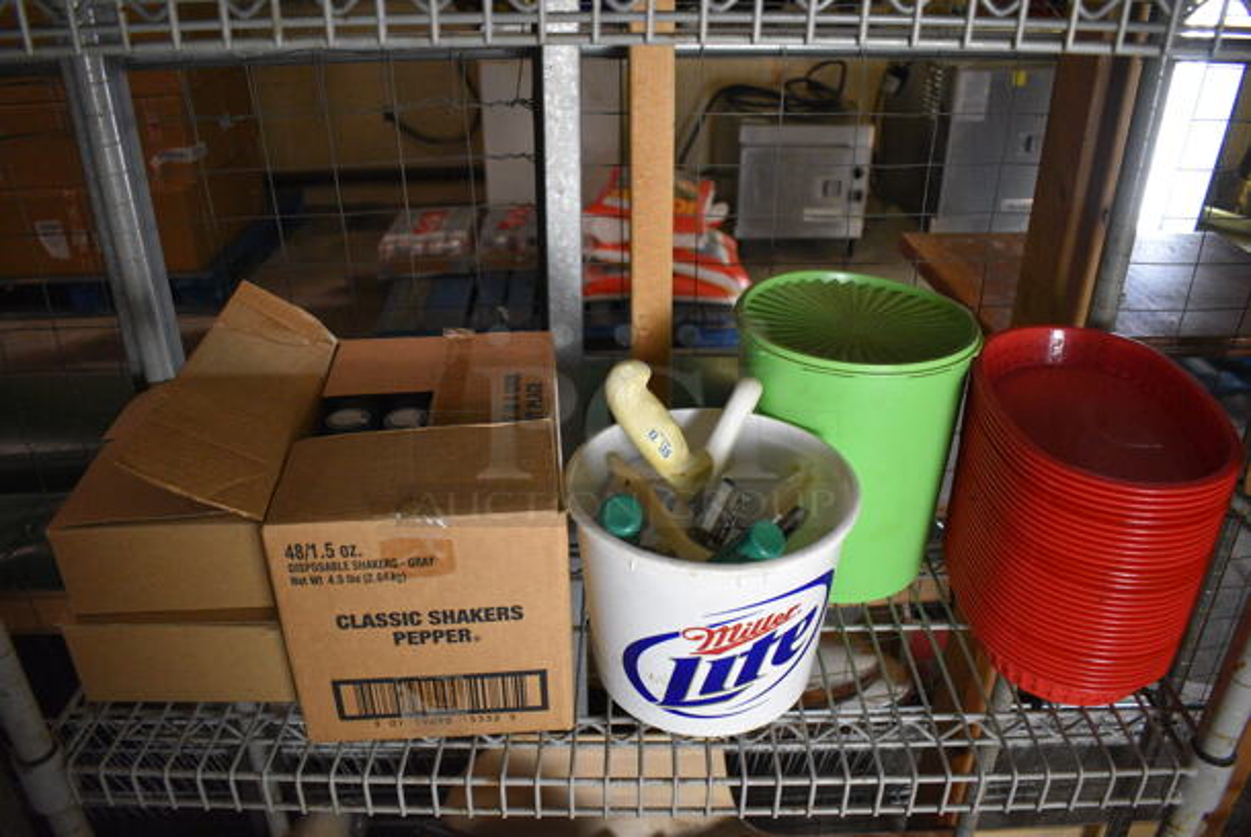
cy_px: 418
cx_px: 626
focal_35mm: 27
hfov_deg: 67.3
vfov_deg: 48.0
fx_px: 939
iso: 2800
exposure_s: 1/125
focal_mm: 18
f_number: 3.5
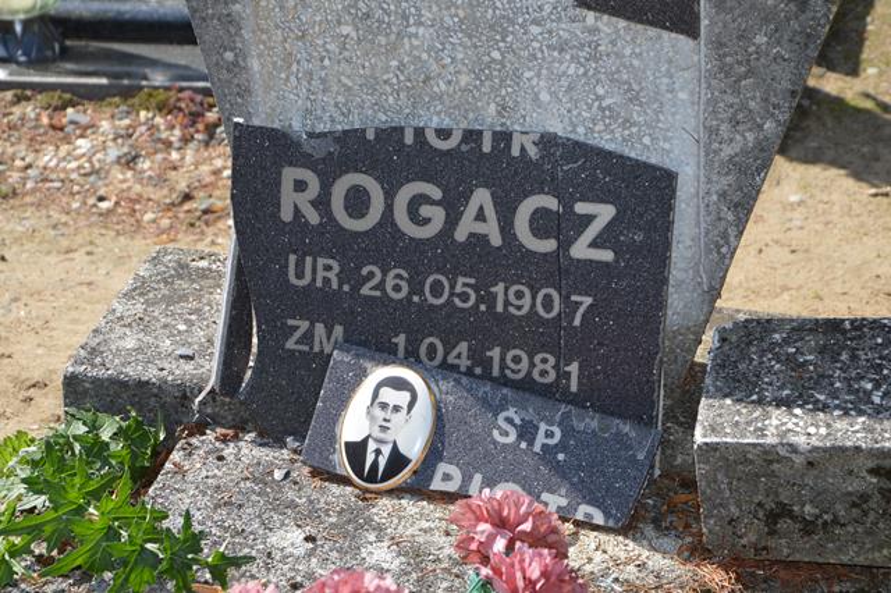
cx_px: 446
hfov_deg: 20.6
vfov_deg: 13.8
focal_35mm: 99
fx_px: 2449
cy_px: 296
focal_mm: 66
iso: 100
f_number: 6.3
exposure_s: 1/200
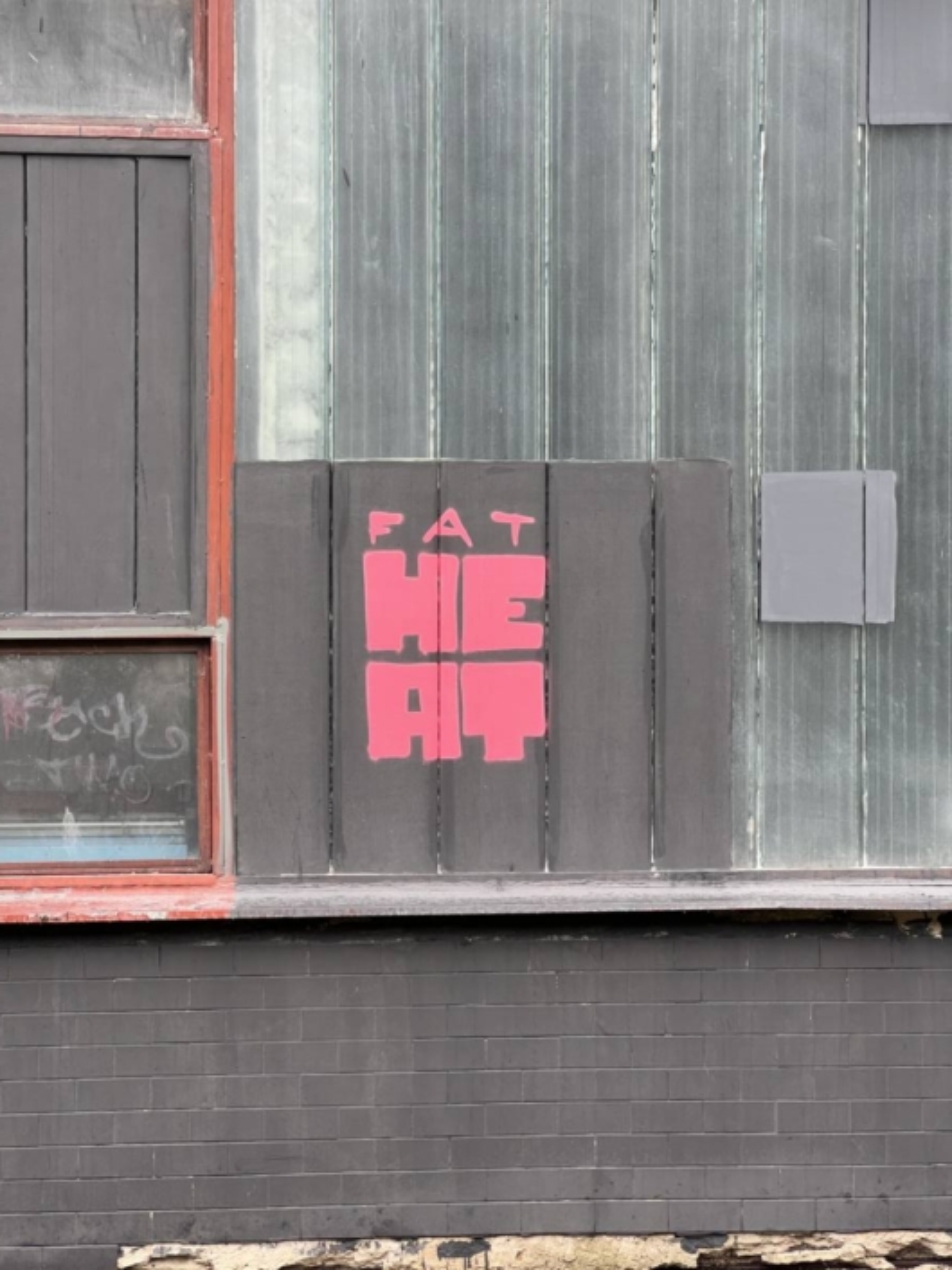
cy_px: 635
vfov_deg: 25.3
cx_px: 476
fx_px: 2823
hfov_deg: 19.1
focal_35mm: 77
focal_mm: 9
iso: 64
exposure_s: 1/99
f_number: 2.8
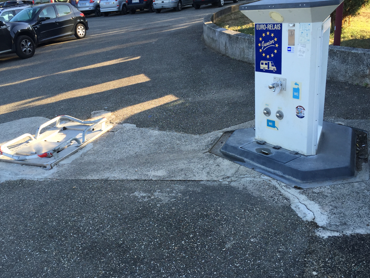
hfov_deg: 53.8
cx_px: 165
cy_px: 148
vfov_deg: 41.8
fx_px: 363
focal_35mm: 34
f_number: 2.2
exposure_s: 1/273
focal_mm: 4.15
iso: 32
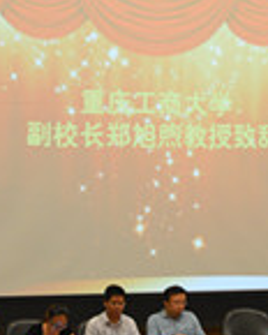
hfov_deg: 10.0
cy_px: 133
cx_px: 122
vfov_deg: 12.4
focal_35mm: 155
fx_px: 1537
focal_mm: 32
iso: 560
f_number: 4.8
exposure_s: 1/15
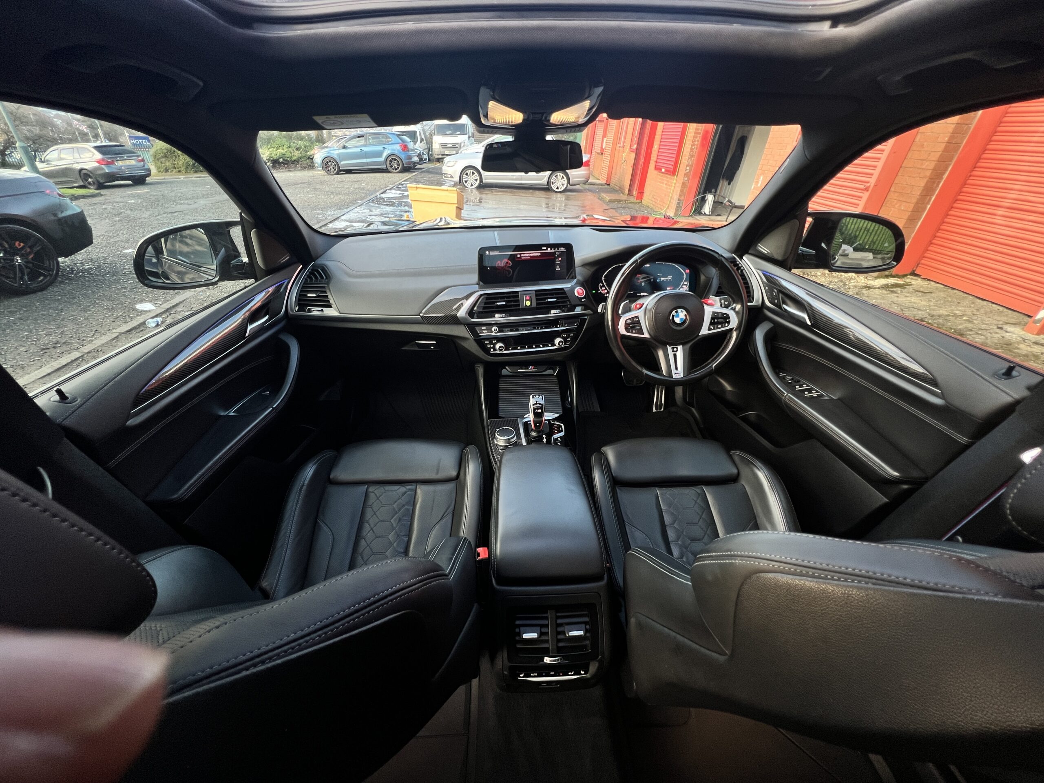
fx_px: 392
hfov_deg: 106.2
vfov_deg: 89.9
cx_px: 522
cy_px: 392
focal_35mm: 13
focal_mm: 1.57
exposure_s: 1/81
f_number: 1.8
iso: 80
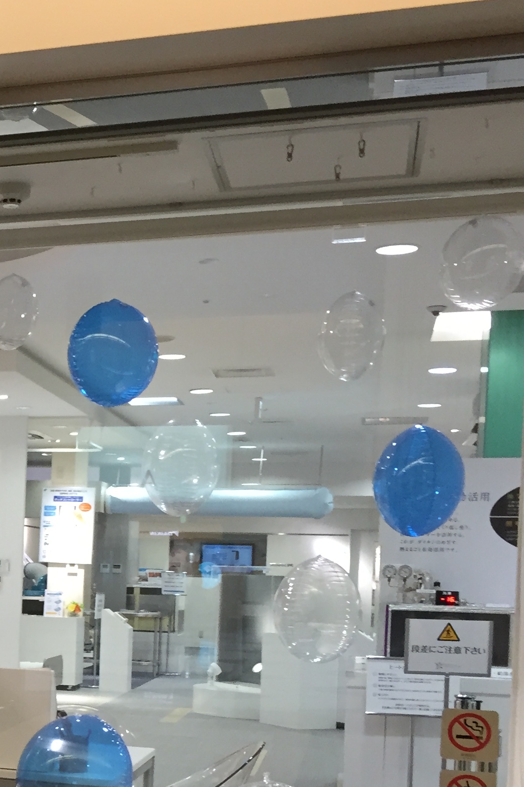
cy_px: 601
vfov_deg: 31.3
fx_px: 1375
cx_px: -185
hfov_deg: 19.6
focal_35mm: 63
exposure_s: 1/30
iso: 50
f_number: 2.2
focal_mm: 4.15
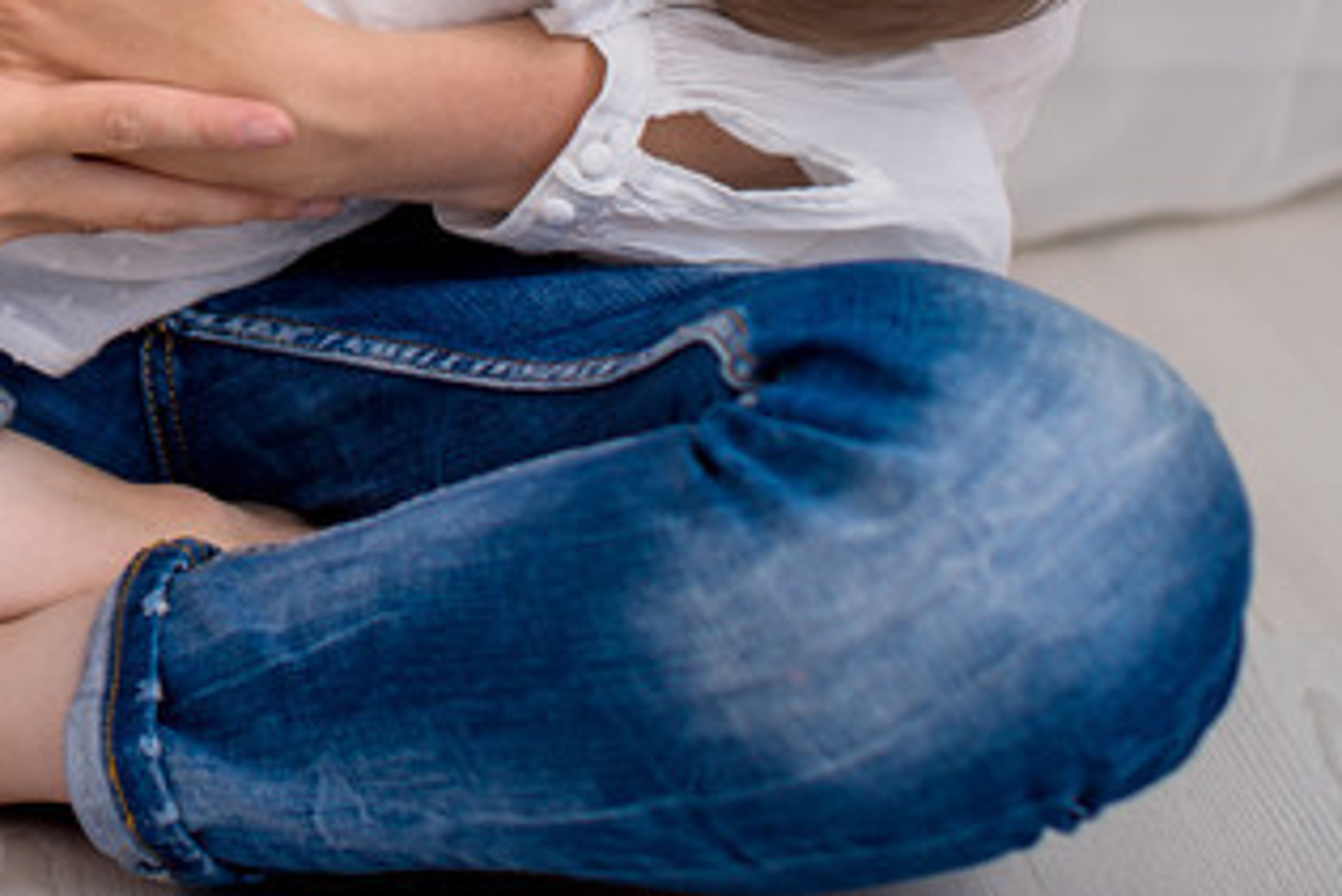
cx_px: -202
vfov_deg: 8.3
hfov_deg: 12.4
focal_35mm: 162
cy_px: -512
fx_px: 6041
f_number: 2.8
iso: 100
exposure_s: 1/125
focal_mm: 50
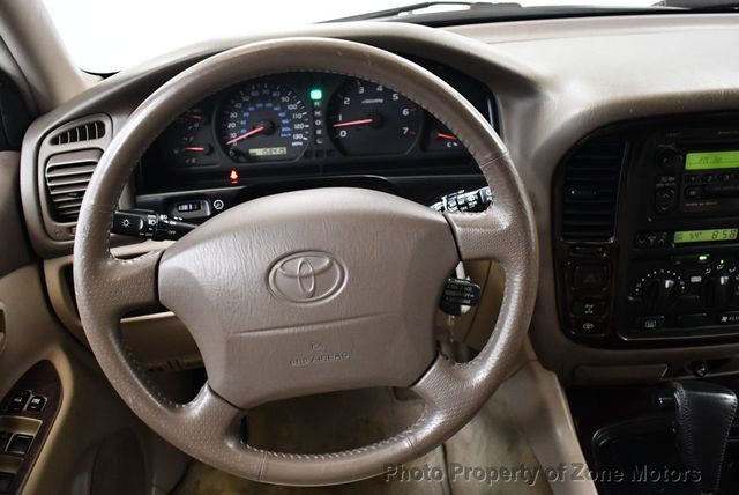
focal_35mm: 36
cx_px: 370
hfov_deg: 53.1
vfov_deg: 36.9
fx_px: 740
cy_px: 248
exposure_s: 1/100
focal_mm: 18
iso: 3200
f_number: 3.5
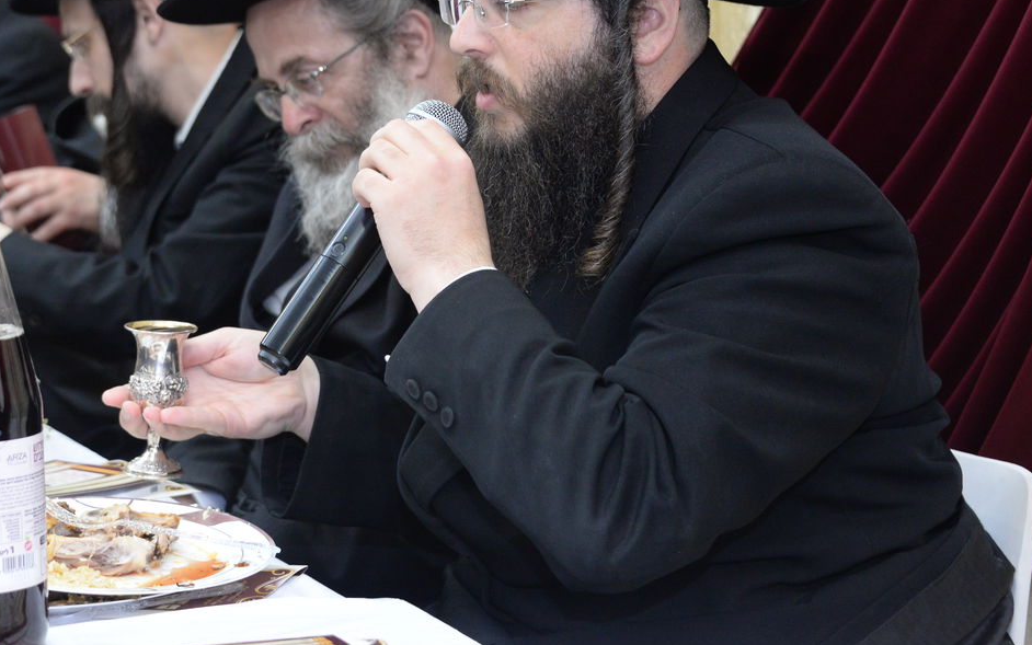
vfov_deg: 12.7
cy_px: 136
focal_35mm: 103
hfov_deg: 20.2
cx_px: 413
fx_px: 2897
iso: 2500
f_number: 5
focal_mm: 68
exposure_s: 1/60
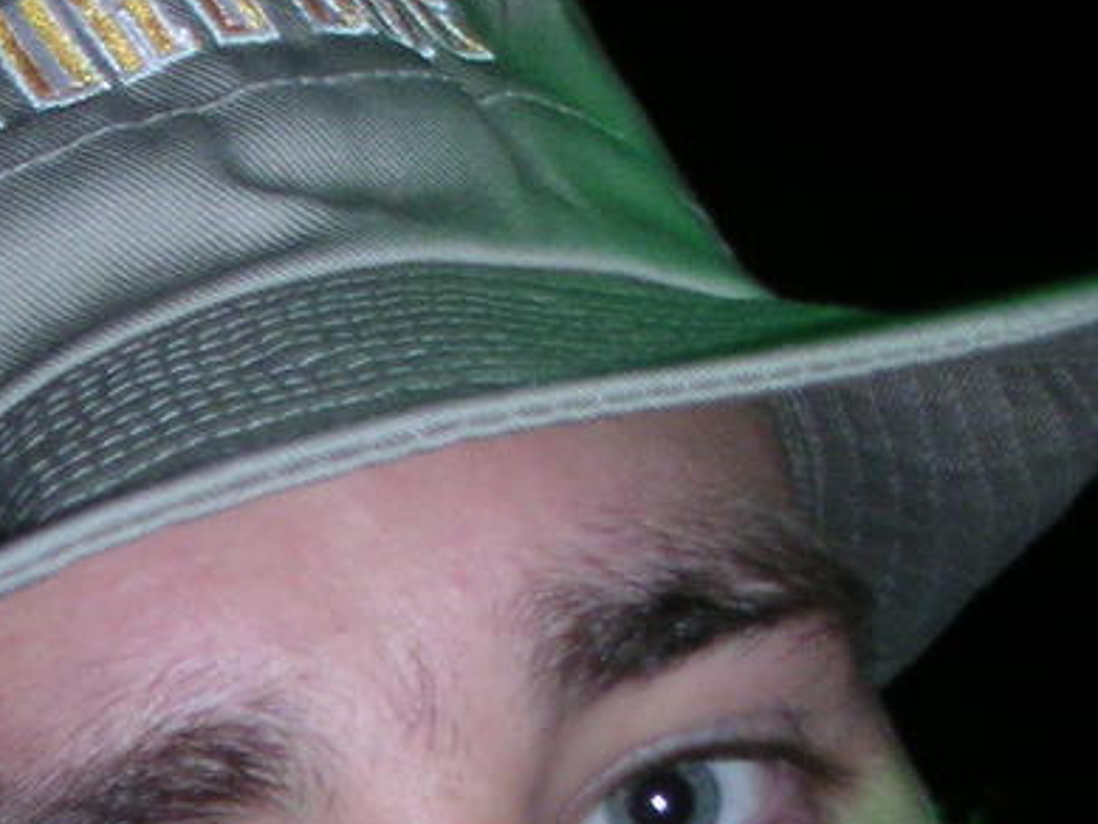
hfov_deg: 15.5
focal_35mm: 125
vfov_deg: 11.5
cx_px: 14
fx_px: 3966
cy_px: 1157
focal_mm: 6
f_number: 2.8
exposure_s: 1/45
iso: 100
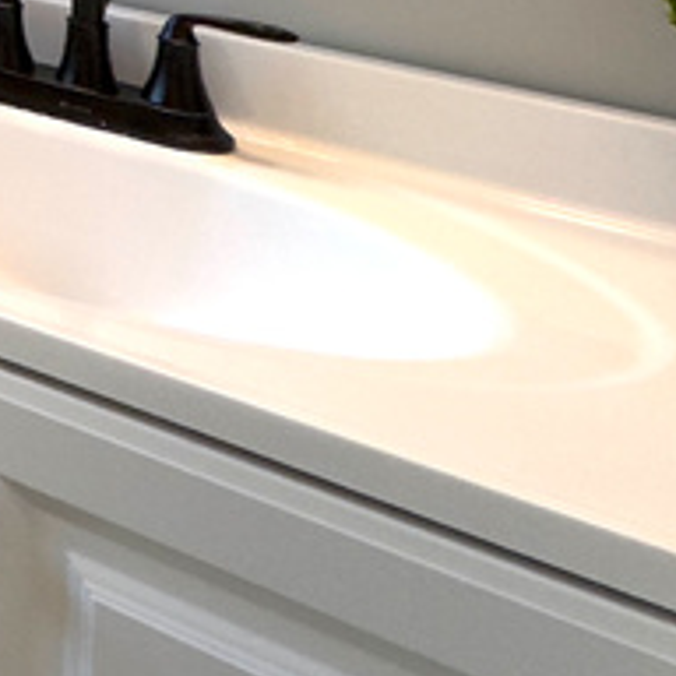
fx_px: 1458
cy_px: -440
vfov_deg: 20.6
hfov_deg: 14.2
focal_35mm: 66
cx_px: -1039
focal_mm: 2.22
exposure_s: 1/120
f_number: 2.2
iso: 64
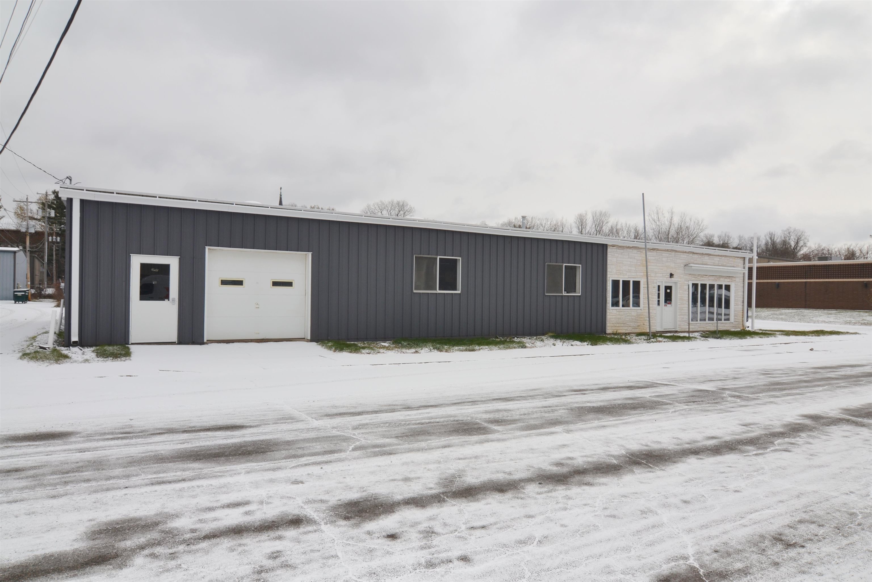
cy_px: 291
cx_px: 436
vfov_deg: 56.1
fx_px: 545
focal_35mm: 22
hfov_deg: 77.3
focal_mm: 15
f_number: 11
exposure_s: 1/200
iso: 100
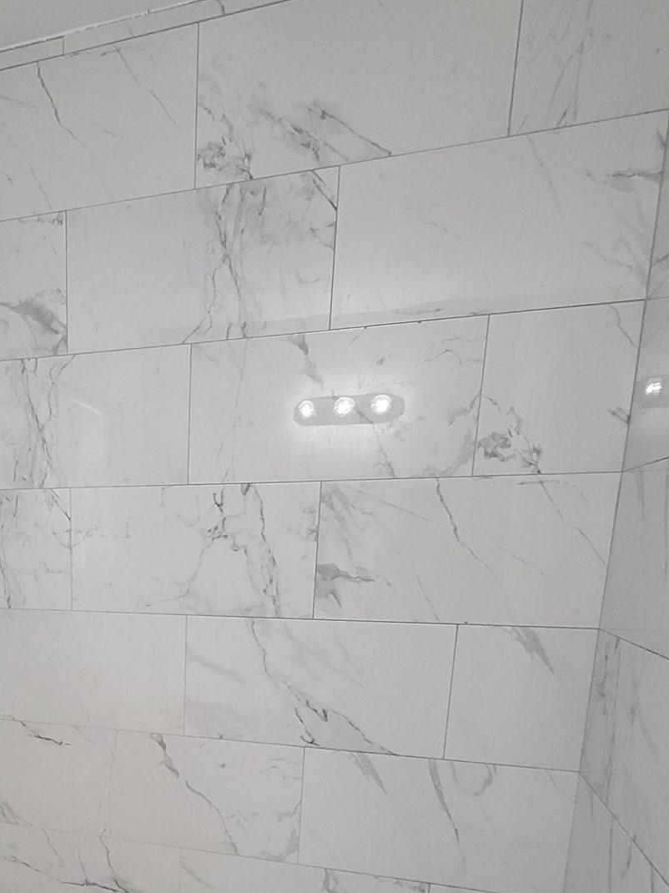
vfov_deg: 57.8
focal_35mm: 28
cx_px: 113
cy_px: 735
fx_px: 722
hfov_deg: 46.5
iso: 200
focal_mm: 1.74
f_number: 2.2
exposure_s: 1/60
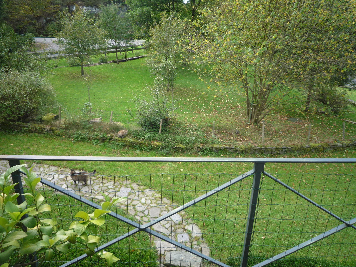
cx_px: 178
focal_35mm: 25
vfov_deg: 54.9
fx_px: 257
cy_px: 134
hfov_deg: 69.4
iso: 100
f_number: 2.8
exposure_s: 1/160
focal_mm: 4.4
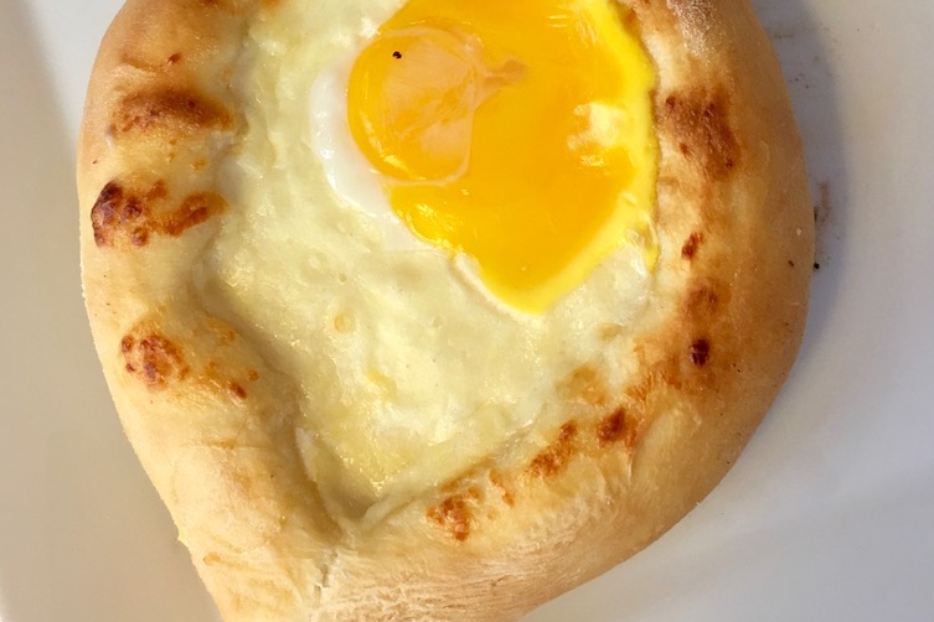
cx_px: 466
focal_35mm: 41
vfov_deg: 31.6
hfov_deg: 47.4
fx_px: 1064
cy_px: 104
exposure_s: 1/17
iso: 50
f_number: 2.2
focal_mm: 4.15
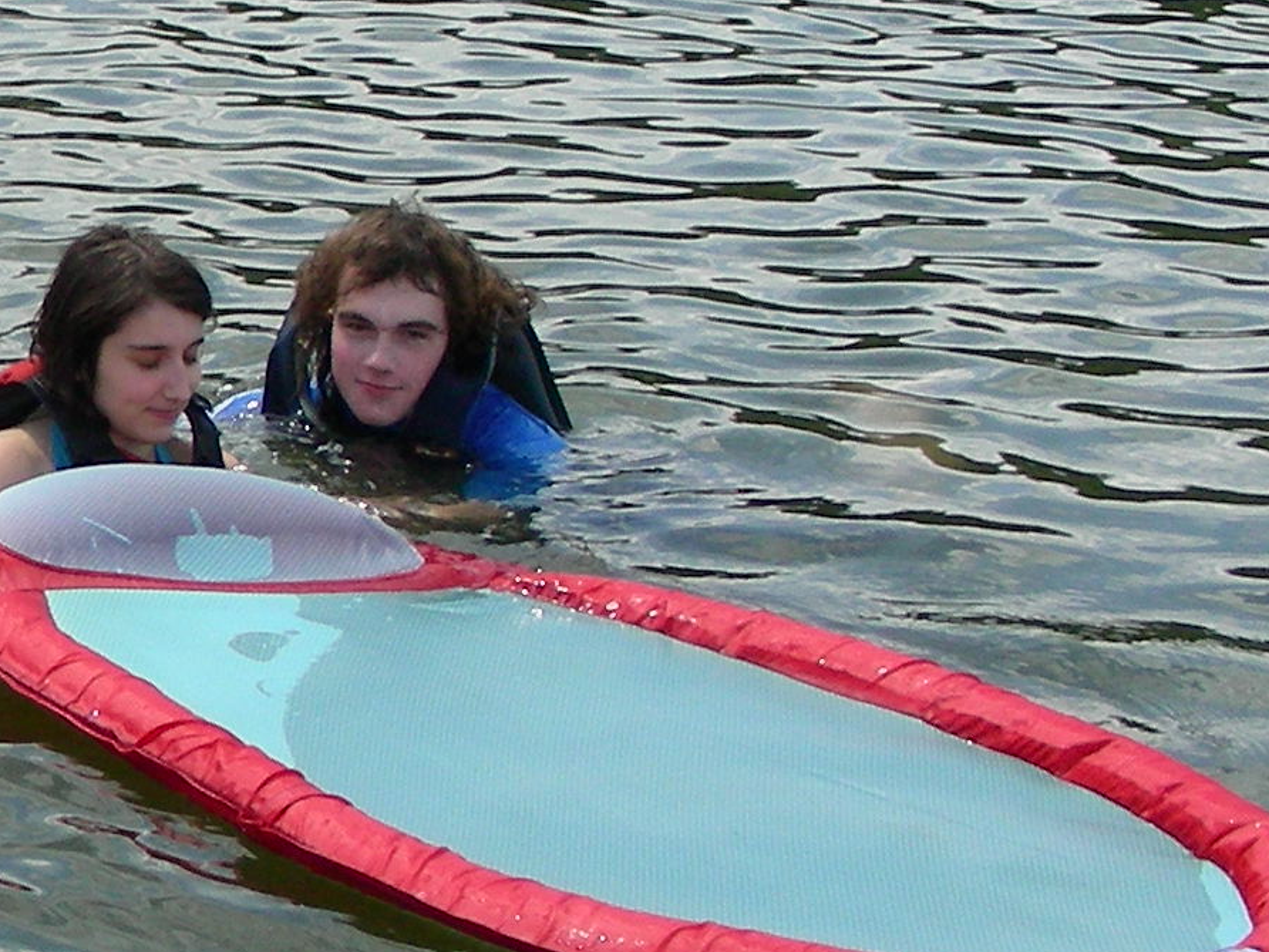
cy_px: 266
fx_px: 4399
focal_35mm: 120
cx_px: -344
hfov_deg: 15.7
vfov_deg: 12.3
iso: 50
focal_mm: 6.3
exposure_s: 1/608
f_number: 4
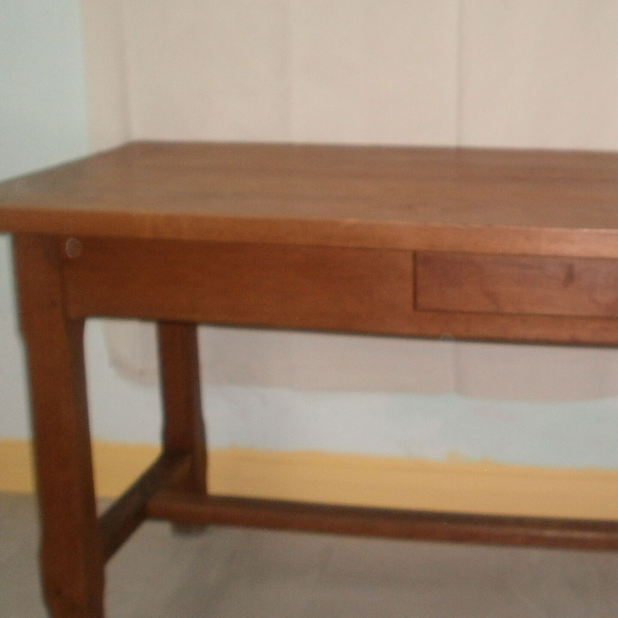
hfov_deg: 31.6
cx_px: 528
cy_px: 257
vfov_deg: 32.7
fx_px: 1050
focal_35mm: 52
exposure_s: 1/25
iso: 125
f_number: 2.6
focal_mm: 4.65
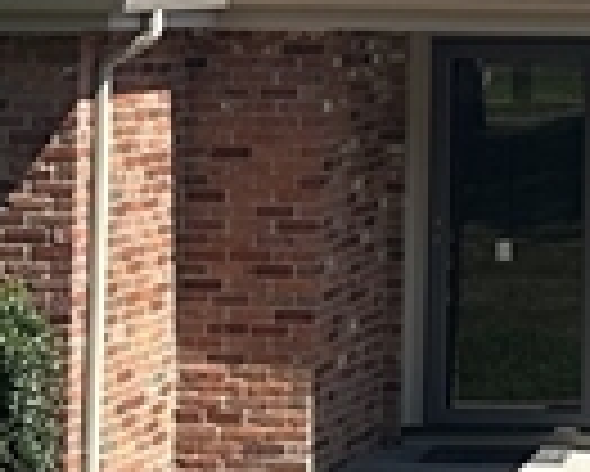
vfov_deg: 8.2
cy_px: -328
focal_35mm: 183
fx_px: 3198
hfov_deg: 10.3
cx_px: 811
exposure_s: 1/3861
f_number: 1.78
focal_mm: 6.86
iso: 80
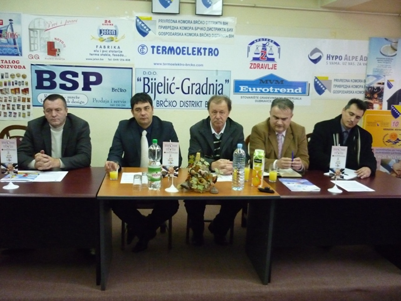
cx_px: 200
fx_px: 382
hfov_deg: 55.4
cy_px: 150
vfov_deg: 42.9
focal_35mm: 33
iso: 800
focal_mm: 5.5
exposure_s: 1/50
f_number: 2.8
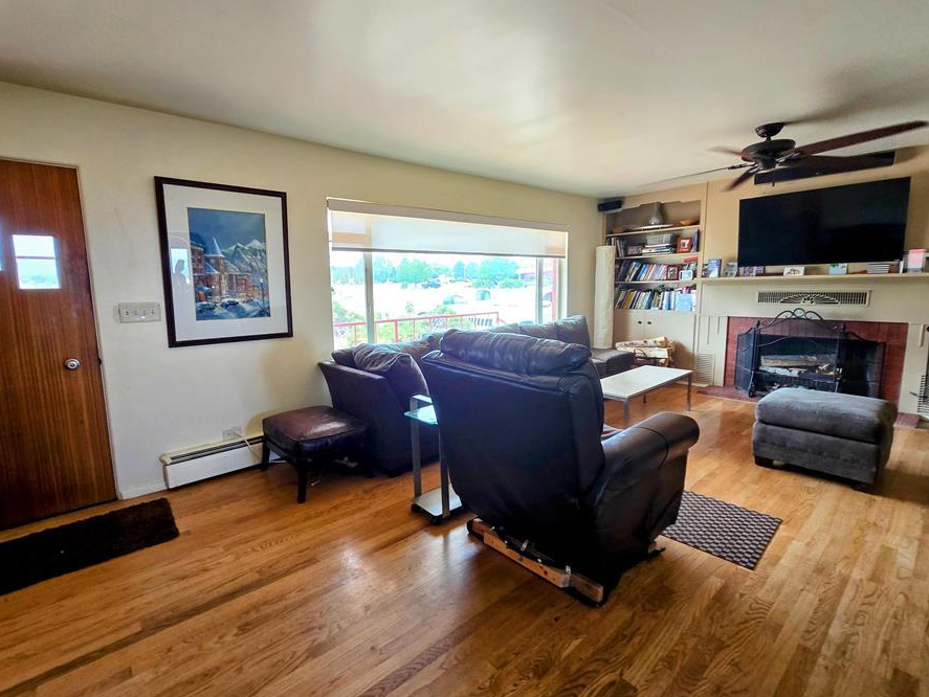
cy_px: 334
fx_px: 403
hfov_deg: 98.0
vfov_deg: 81.7
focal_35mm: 15
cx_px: 430
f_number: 2.2
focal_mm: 2.2
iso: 125
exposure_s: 1/60
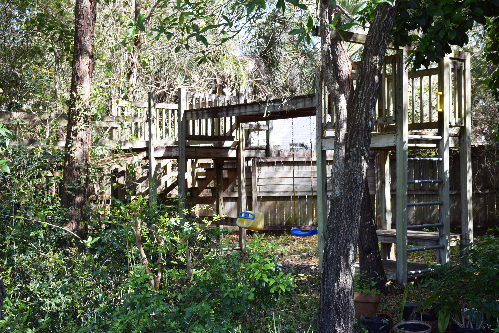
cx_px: 250
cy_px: 166
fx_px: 665
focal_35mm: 48
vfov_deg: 28.1
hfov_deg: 41.1
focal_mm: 32
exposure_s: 1/200
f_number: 7.1
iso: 400
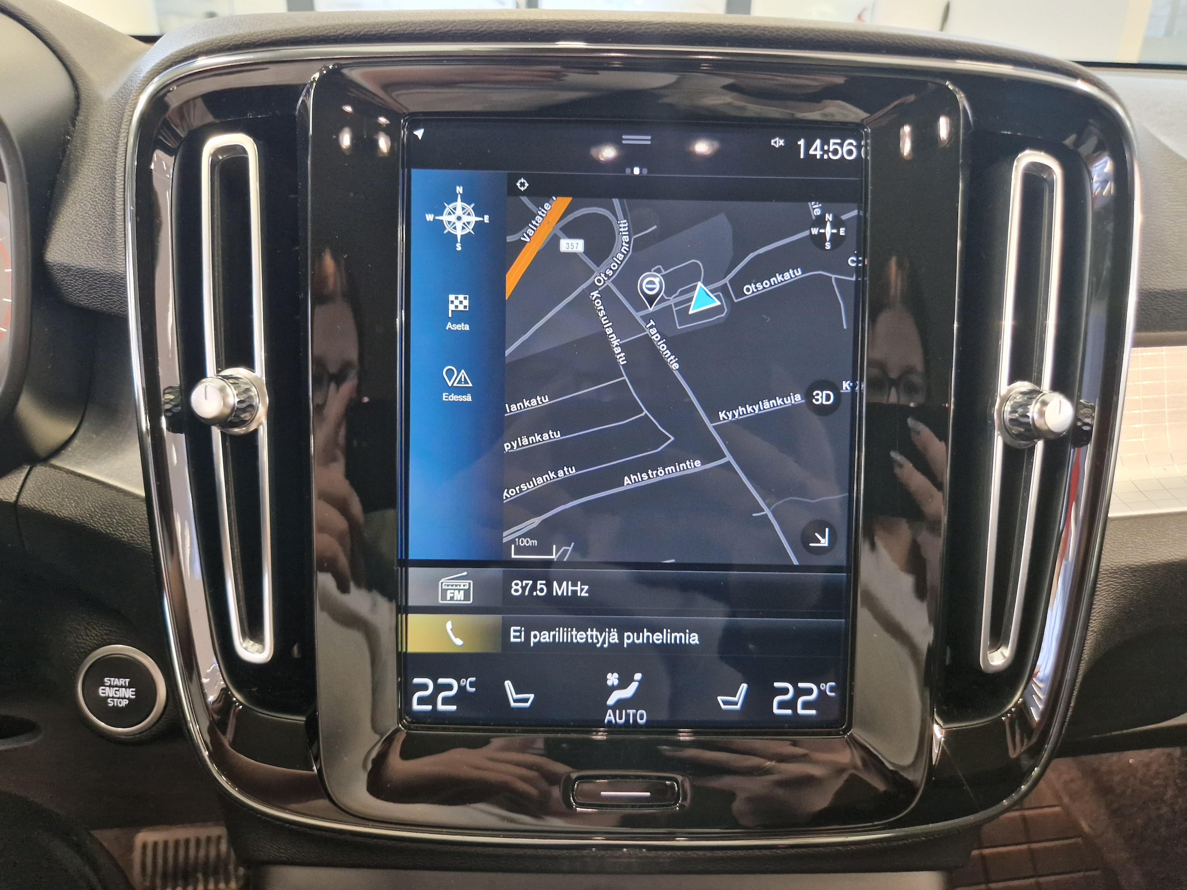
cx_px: 594
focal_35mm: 23
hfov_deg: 73.9
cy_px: 445
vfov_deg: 58.9
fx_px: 789
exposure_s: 1/50
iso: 640
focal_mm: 5.4
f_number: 1.8
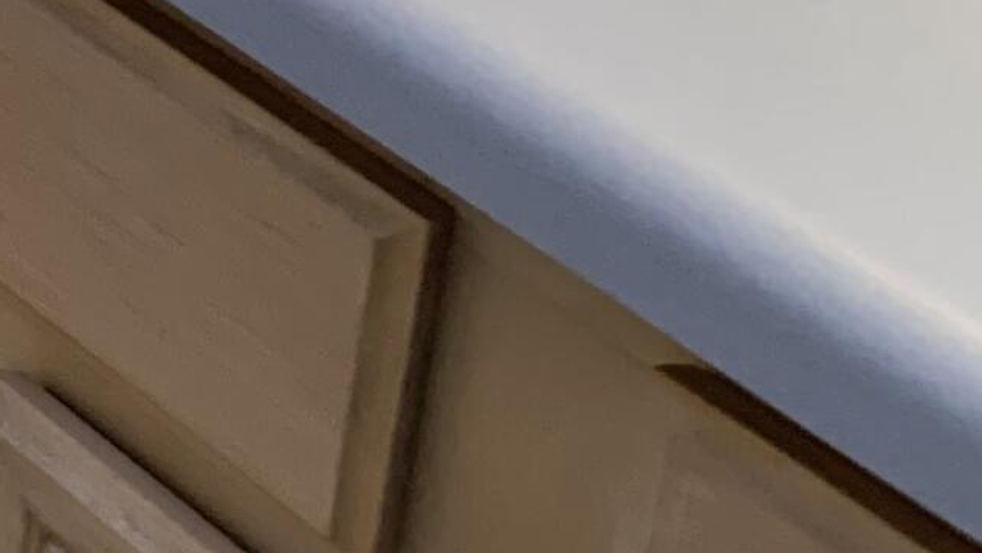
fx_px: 3490
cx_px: -680
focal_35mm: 134
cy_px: -353
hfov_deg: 14.4
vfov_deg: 8.8
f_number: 1.8
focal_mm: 4.25
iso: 160
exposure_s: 1/60
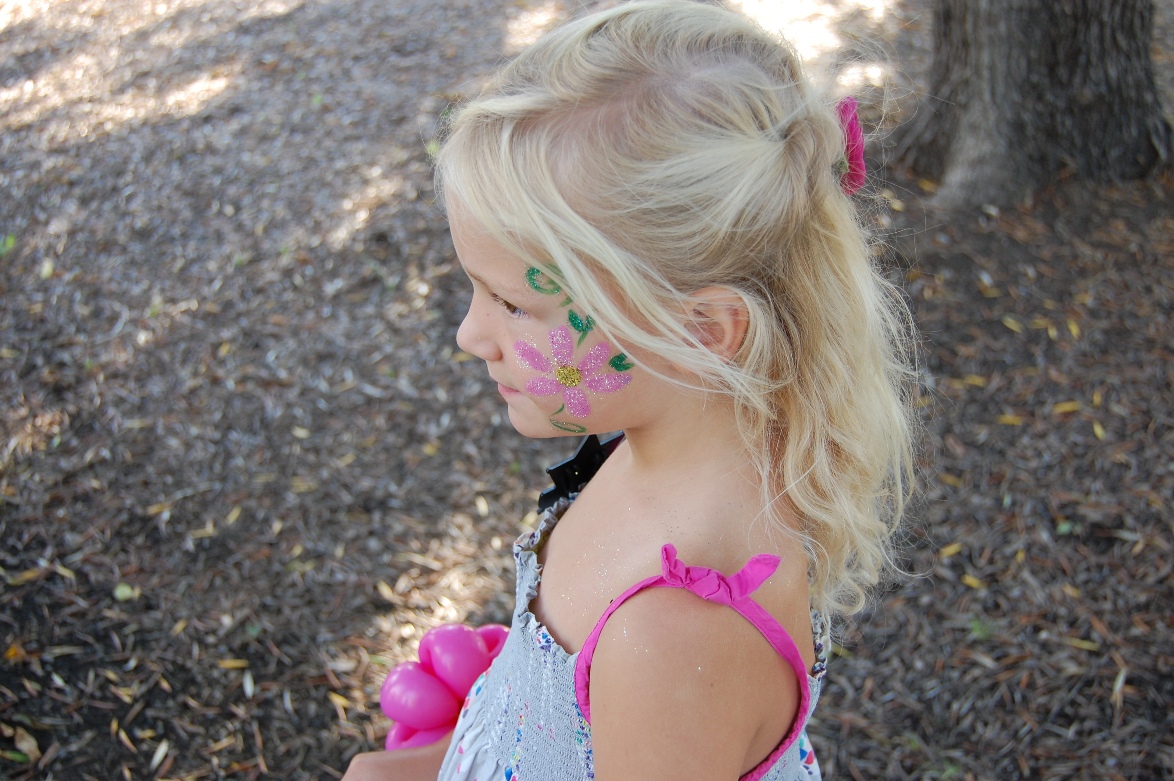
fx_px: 1466
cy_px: 390
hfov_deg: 43.6
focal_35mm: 45
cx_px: 587
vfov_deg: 29.8
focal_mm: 30
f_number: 4.5
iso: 400
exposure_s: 1/80
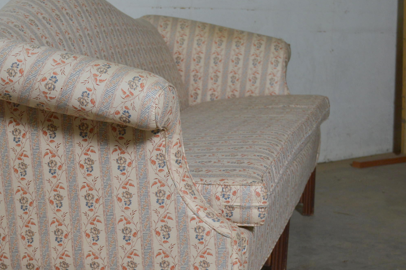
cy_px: 182
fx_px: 868
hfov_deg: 26.1
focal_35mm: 77
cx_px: 114
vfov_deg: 17.6
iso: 400
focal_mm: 34
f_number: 5.6
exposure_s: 1/60
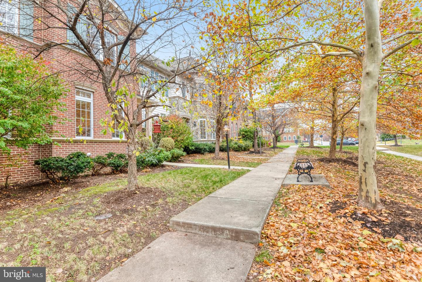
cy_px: 141
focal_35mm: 18
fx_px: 211
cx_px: 211
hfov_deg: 90.0
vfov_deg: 67.4
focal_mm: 18
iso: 400
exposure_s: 1/15
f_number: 8
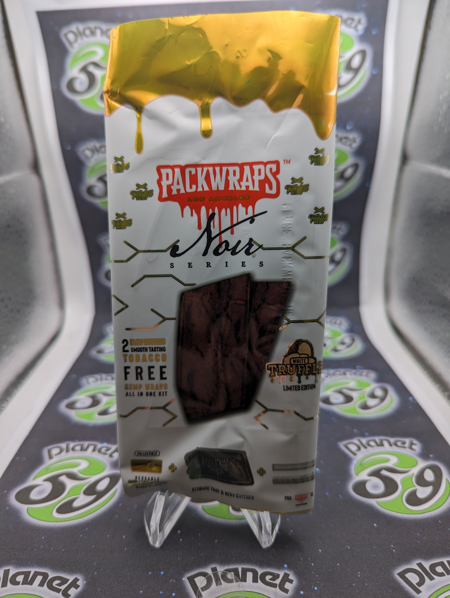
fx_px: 415
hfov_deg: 56.9
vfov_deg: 71.5
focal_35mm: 24
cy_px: 299
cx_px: 225
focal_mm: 6.81
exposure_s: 1/147
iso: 25
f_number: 1.85
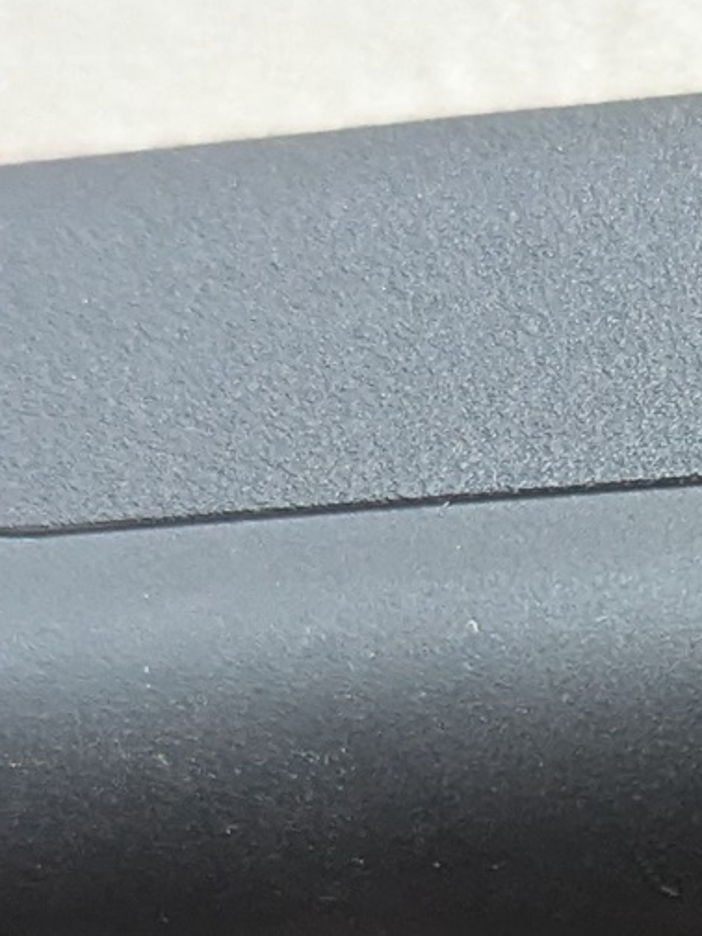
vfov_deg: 15.5
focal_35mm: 122
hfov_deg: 11.6
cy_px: 1150
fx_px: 3299
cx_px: 1047
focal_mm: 6.81
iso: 937
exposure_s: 1/162
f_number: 1.85
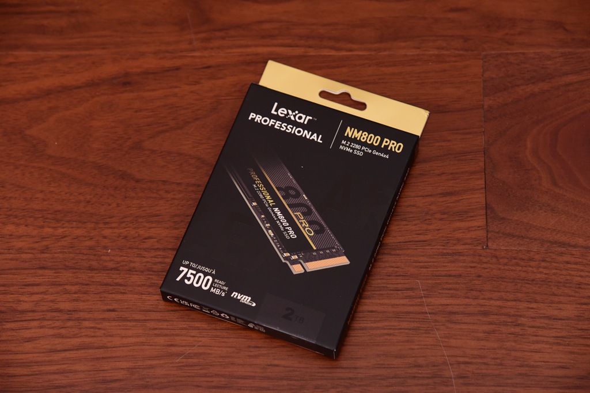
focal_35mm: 120
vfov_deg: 11.4
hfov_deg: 17.1
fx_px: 1967
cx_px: 295
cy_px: 196
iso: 1600
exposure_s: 1/60
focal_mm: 120
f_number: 5.6
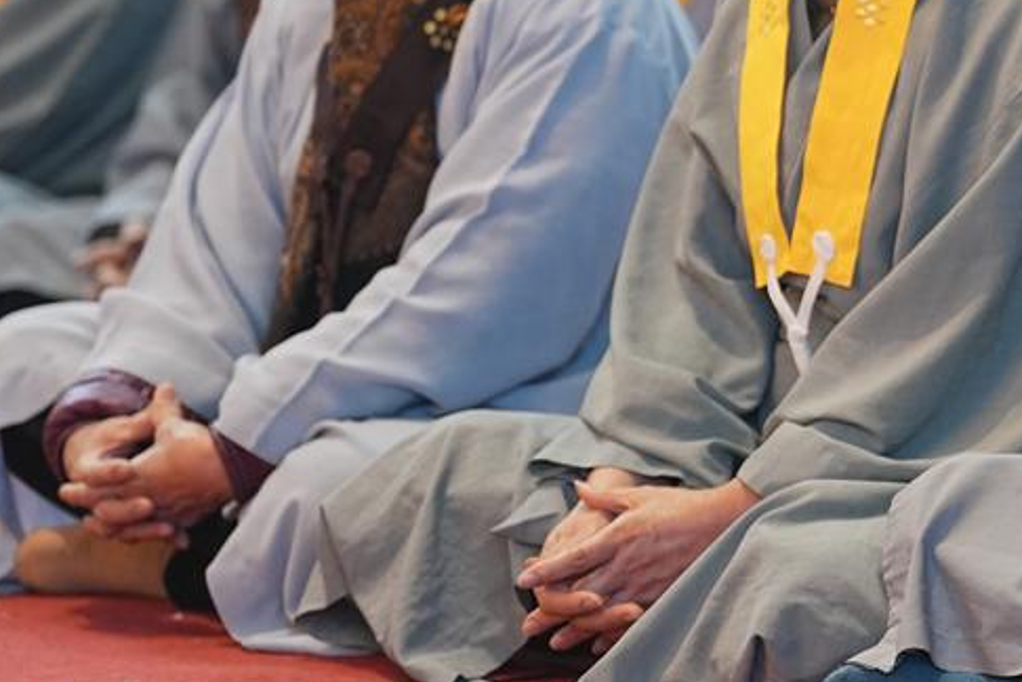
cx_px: 1201
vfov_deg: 4.5
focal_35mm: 304
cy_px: 139
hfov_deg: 6.7
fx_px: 8630
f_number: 2.8
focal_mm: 123
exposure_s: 1/100
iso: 2500
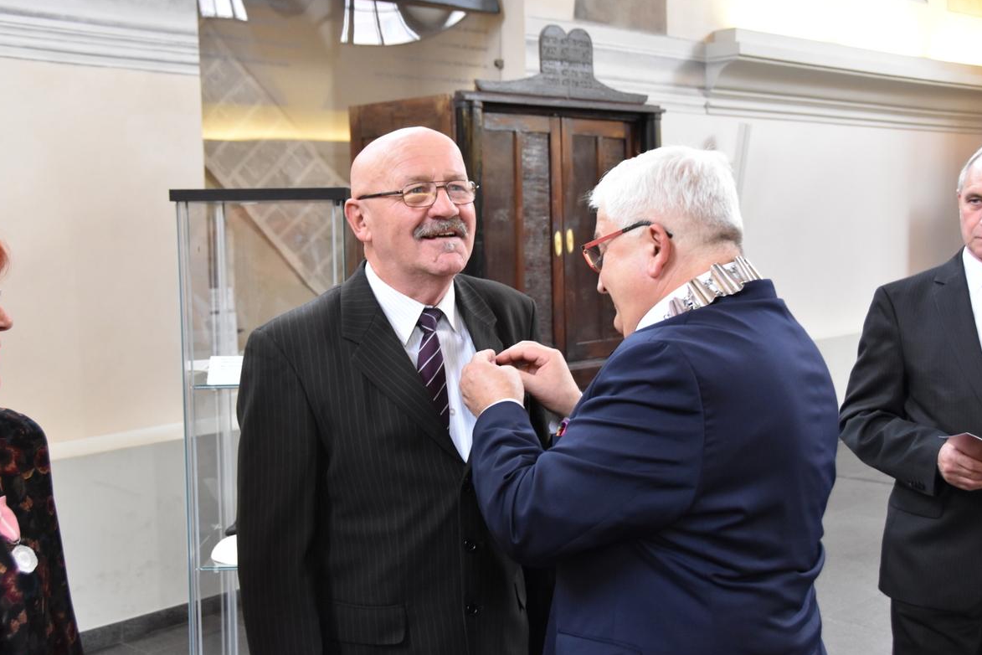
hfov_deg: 44.0
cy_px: 329
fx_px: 1214
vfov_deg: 30.2
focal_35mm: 45
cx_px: 482
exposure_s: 1/50
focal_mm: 29
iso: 2000
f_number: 4
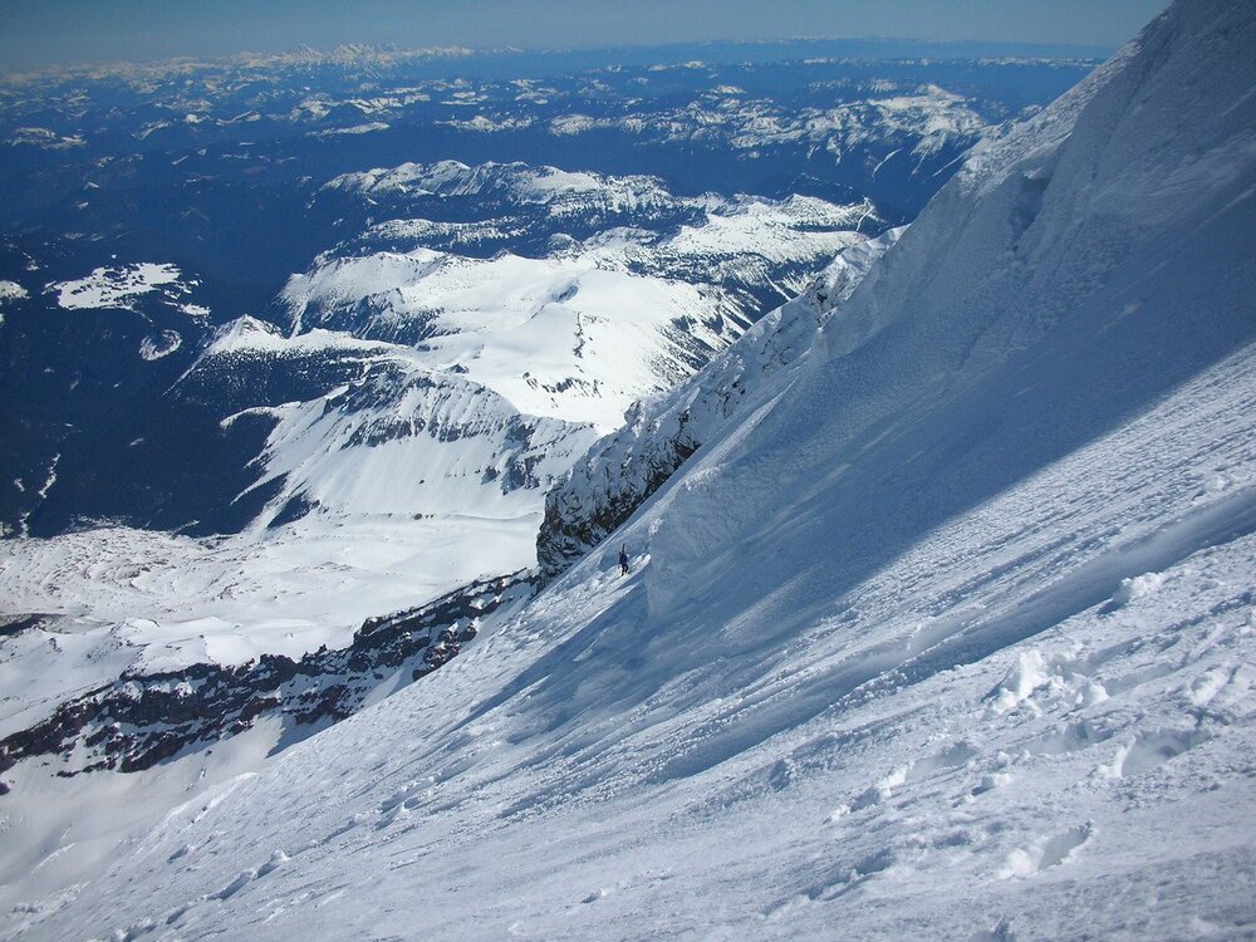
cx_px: 628
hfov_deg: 52.6
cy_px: 471
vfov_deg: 40.7
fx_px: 1270
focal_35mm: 35
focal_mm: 5.8
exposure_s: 1/250
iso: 50
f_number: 8.5
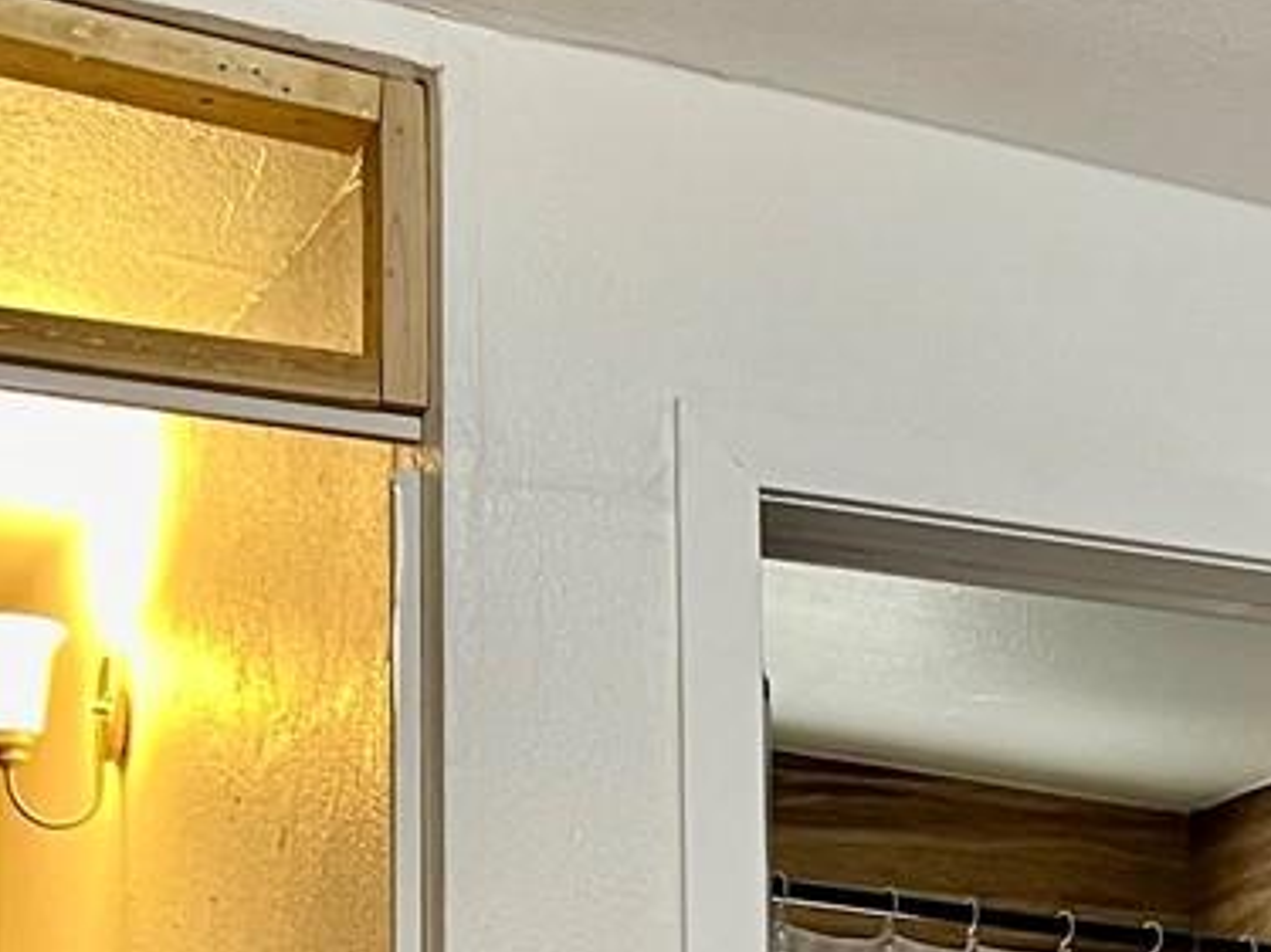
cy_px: 1443
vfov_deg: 12.6
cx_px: 1623
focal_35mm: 111
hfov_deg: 16.8
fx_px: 4074
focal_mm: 5.7
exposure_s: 1/60
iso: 250
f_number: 1.5
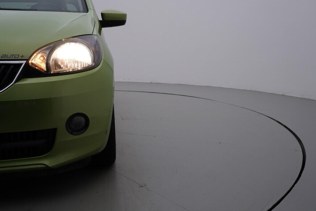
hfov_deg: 53.1
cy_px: 106
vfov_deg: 36.9
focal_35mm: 36
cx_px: 158
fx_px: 316
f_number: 5
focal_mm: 24
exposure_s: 1/125
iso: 125
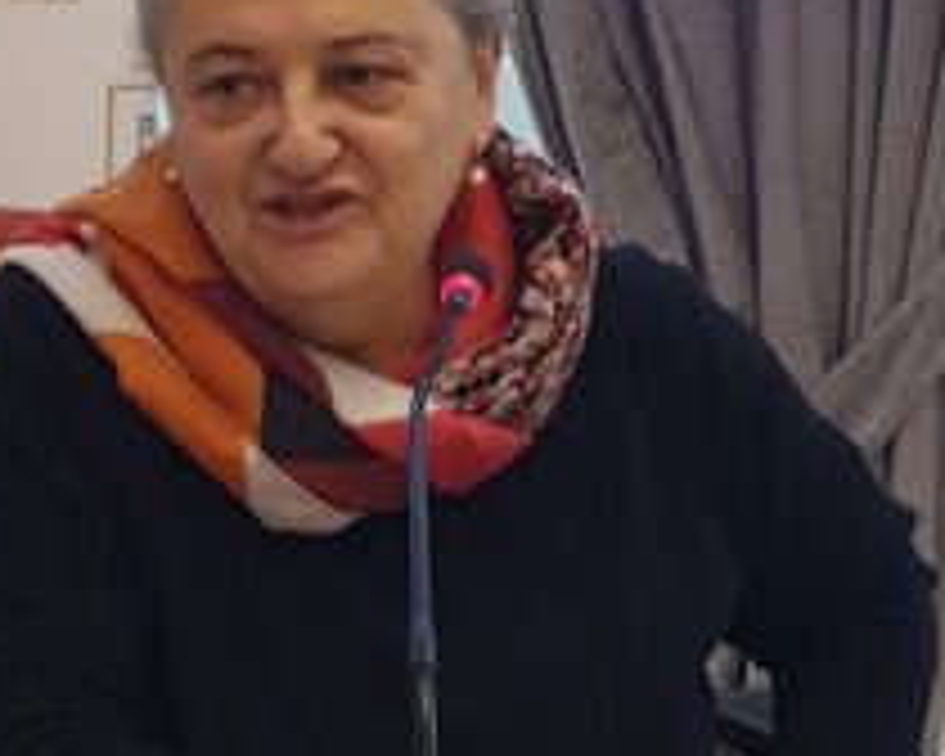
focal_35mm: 52
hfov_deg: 33.5
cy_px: 272
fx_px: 1454
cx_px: 40
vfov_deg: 29.0
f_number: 2.4
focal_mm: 4.3
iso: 320
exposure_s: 1/50
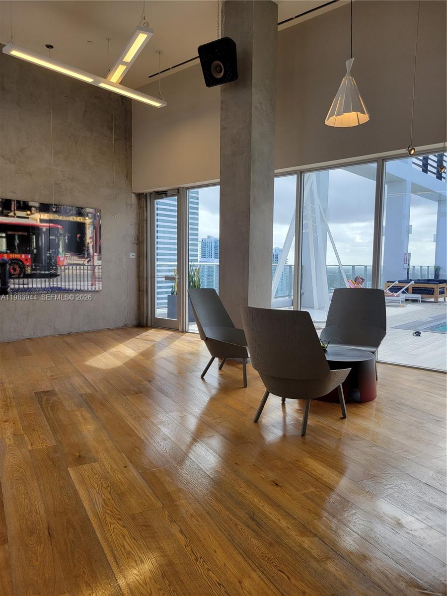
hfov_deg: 53.1
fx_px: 448
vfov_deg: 67.3
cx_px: 224
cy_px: 298
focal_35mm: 26
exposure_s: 1/245
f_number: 1.8
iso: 40
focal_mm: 5.4
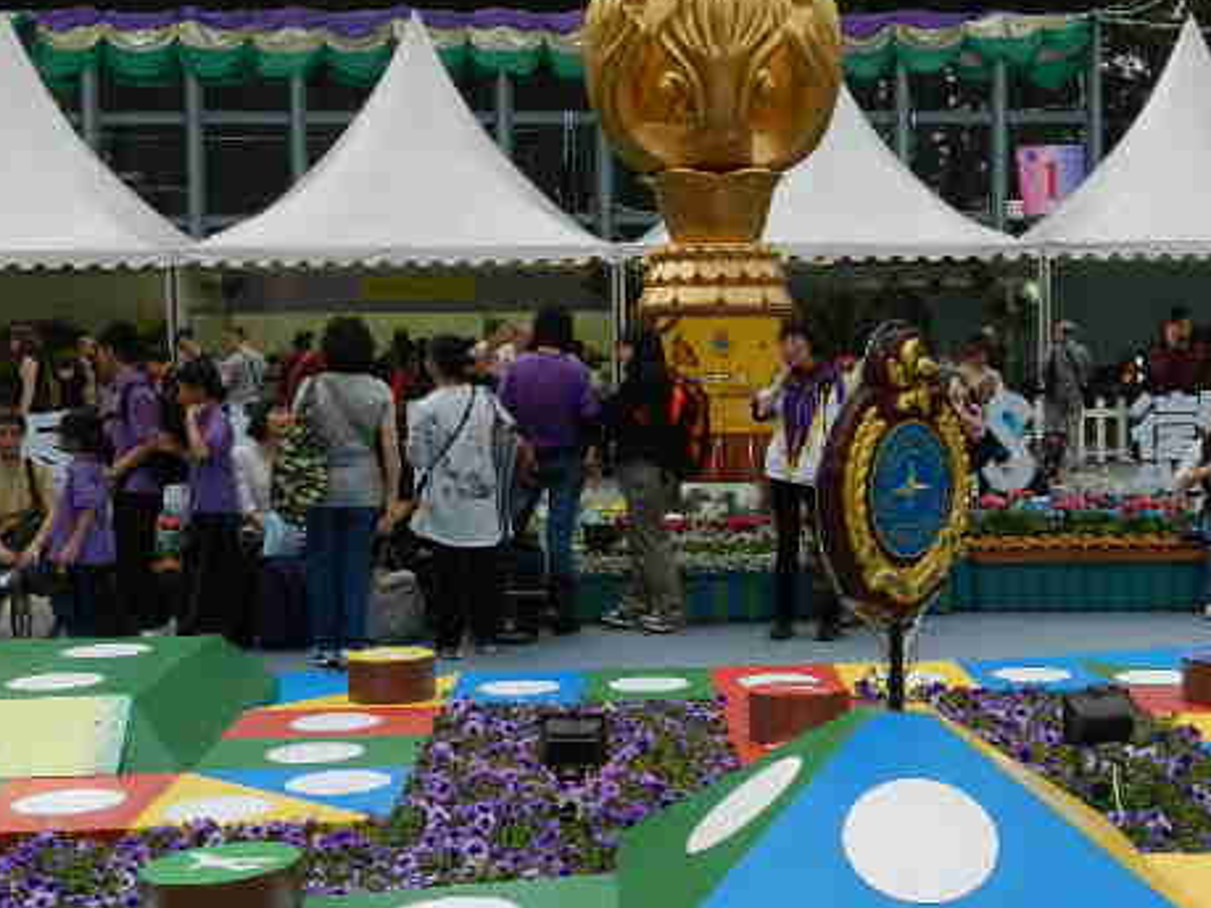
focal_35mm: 53
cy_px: 425
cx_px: 813
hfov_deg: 35.8
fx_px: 1854
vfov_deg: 27.5
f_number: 4
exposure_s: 1/800
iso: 160
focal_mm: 6.9
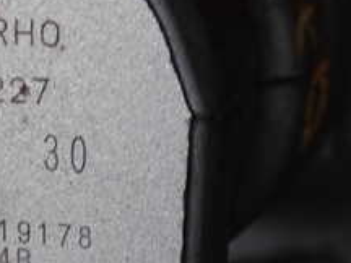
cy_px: 122
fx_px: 1409
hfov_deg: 13.9
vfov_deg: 10.7
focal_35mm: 139
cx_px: -15
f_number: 3.2
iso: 320
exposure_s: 1/50
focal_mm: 9.01
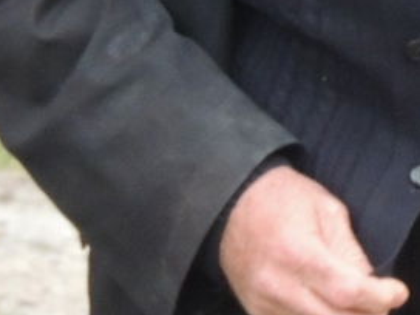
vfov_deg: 1.6
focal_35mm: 953
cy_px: -429
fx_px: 11563
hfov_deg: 2.1
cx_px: 372
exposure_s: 1/250
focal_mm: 33
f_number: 4.6
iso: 720
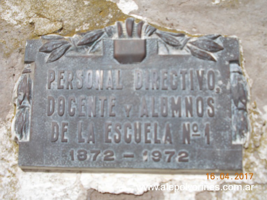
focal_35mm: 51
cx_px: 134
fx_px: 393
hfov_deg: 37.5
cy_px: 100
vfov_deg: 28.5
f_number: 7.2
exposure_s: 1/250
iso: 80
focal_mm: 7.2
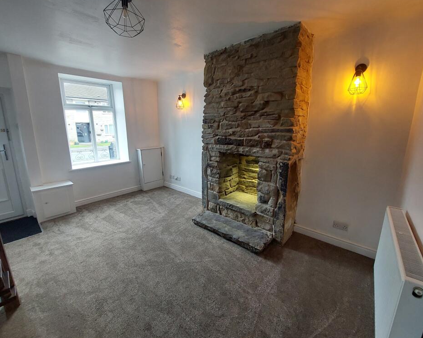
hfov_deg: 100.7
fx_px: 175
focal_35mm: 14
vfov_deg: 88.0
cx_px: 204
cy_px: 169
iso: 80
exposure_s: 1/50
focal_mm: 1.74
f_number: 2.2
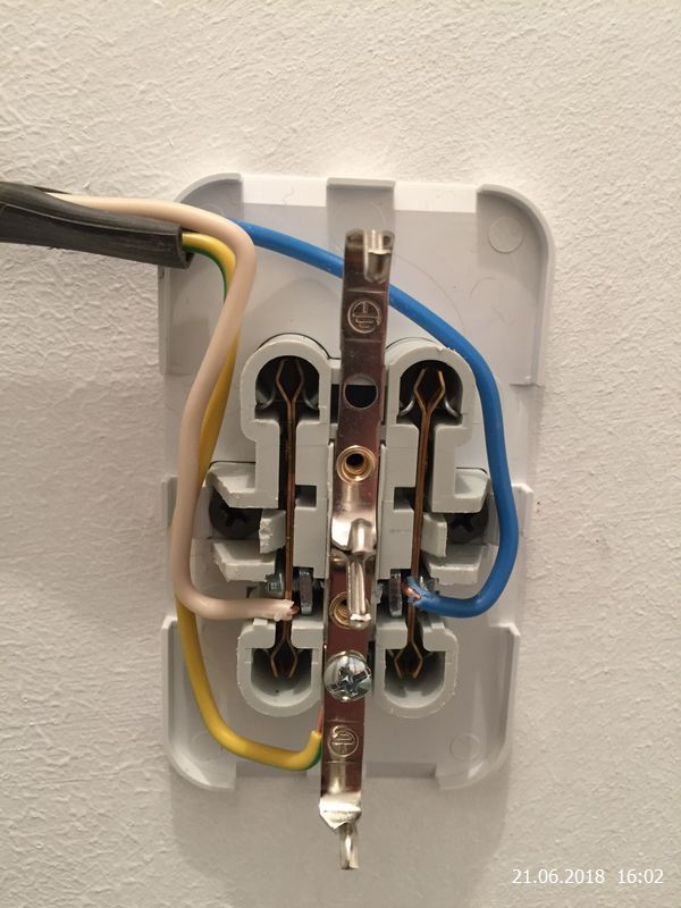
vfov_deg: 61.7
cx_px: 340
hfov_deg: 48.2
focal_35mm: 29
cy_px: 454
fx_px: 761
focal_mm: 4.15
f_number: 2.2
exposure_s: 1/33
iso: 160
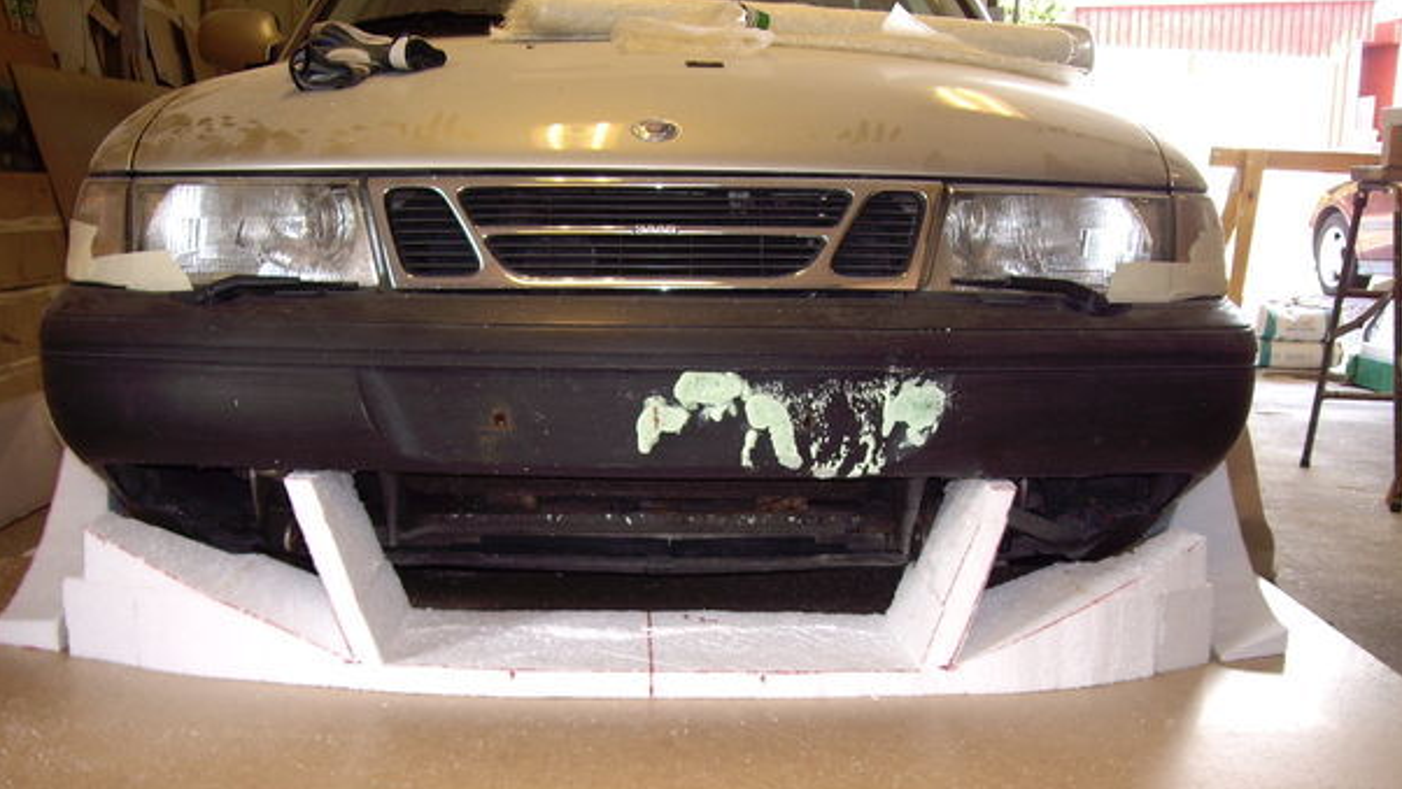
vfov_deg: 26.9
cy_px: 552
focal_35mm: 44
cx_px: 666
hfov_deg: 46.4
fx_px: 1636
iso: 100
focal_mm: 6.2
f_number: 2.7
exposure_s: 1/40
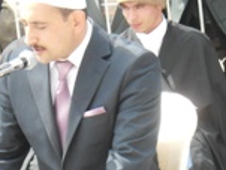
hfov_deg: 7.1
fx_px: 1819
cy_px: 173
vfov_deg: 5.4
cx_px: 36
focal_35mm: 278
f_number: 4.4
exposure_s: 1/67
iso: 64
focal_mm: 15.32
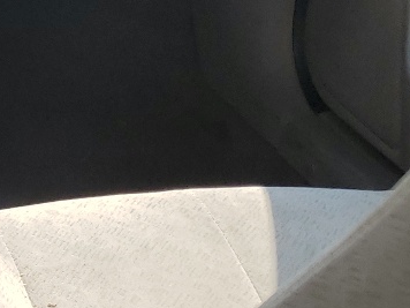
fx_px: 1386
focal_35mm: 117
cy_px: 74
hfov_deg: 14.3
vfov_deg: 12.6
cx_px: -386
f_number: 1.5
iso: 50
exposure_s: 1/1429
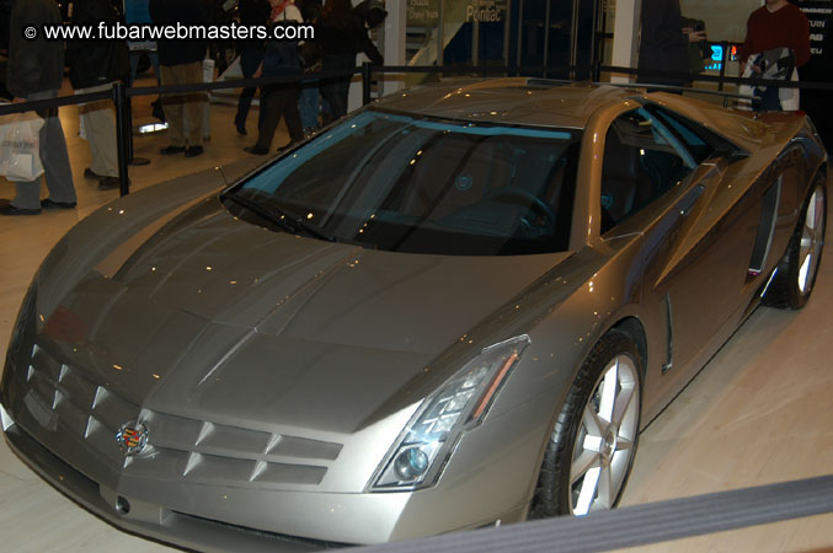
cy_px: 276
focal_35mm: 45
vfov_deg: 29.8
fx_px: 1040
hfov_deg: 43.6
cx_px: 416
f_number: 5
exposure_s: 1/60
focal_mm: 30
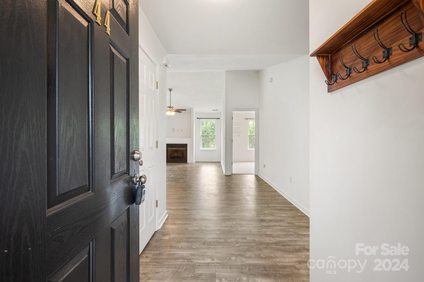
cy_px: 141
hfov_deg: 93.3
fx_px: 200
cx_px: 212
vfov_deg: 70.4
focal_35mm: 17
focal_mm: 17
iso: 400
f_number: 11
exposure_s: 1/2.5
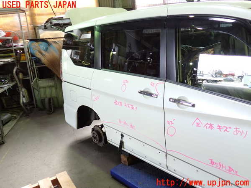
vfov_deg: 46.8
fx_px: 218
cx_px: 126
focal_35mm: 30
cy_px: 94
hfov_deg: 60.0
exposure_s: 1/30
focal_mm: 5.4
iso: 200
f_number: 2.3
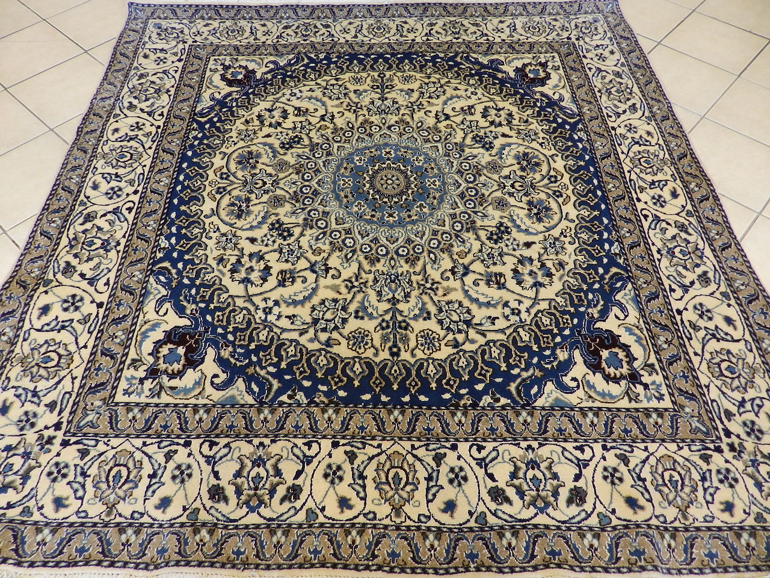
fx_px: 512
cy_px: 289
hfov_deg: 73.9
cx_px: 385
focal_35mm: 23
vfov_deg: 58.9
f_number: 3.4
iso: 160
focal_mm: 4
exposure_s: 1/30
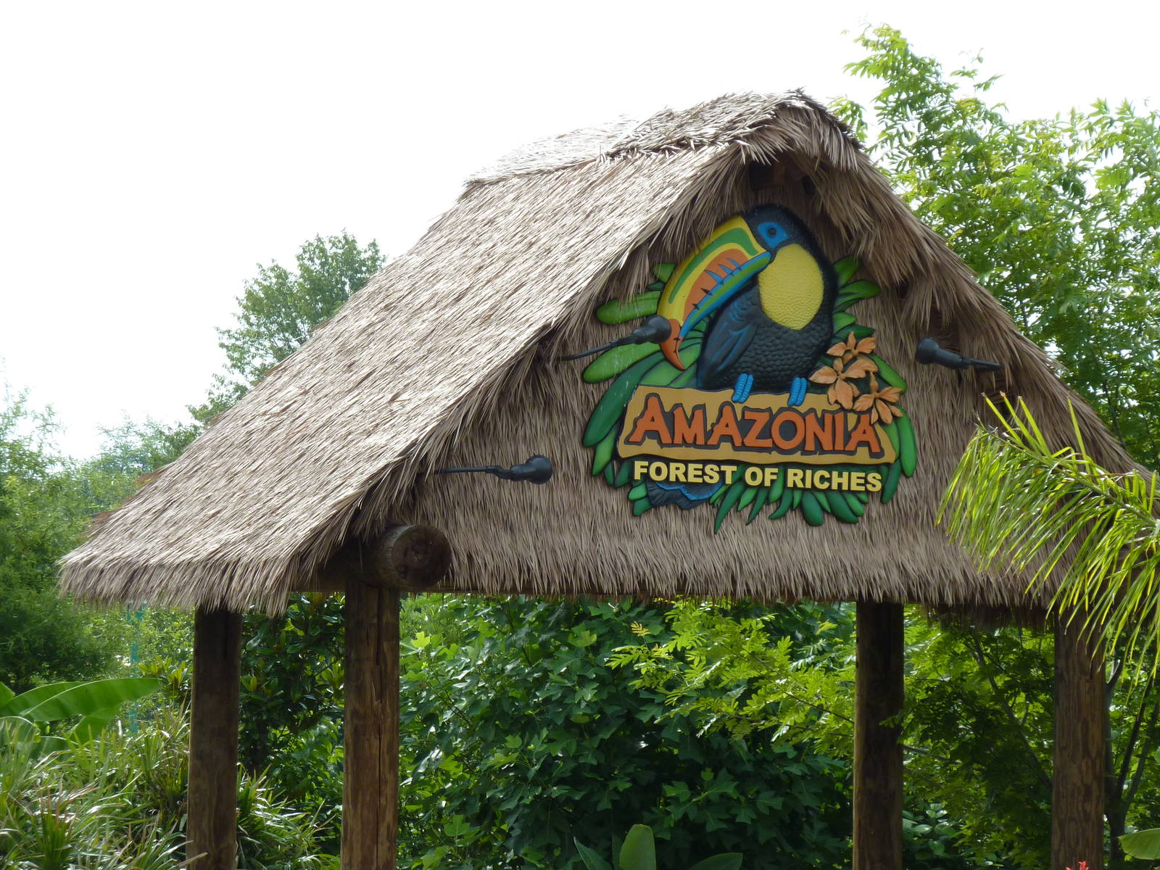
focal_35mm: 137
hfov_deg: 14.4
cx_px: 580
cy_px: 435
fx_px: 4591
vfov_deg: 10.8
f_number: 4.5
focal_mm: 22.5
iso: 125
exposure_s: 1/500
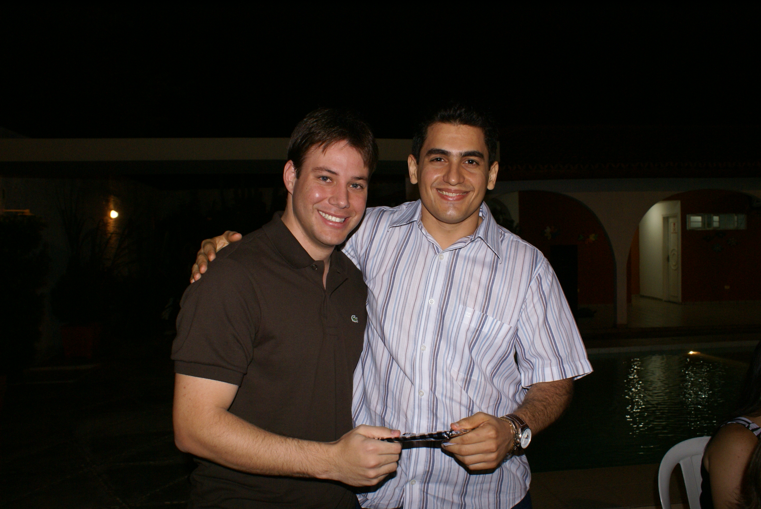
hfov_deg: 61.9
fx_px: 635
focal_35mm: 30
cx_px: 380
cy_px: 254
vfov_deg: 43.7
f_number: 5.6
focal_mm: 20
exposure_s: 1/60
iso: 400
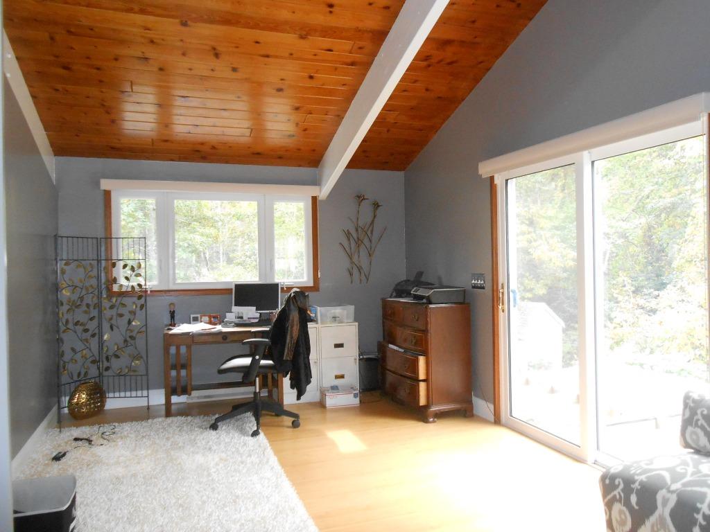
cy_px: 266
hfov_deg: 67.3
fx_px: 533
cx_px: 355
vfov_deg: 53.1
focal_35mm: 26
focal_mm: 4.6
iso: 500
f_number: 3.5
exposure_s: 1/25
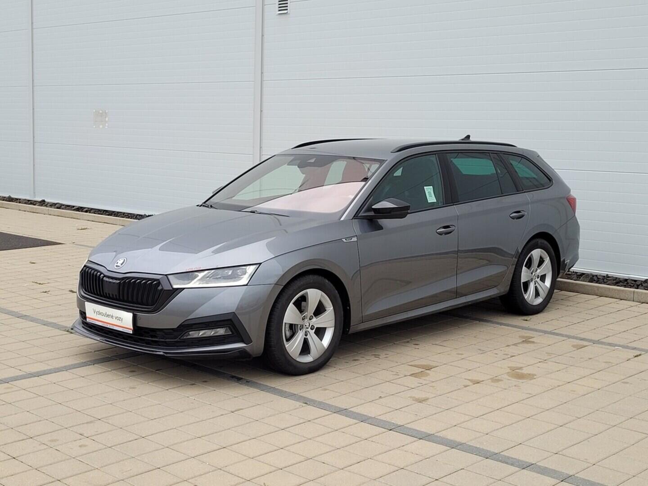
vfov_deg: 53.1
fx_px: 487
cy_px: 243
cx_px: 324
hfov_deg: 67.3
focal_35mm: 26
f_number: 1.8
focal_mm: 5.4
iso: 40
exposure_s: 1/239
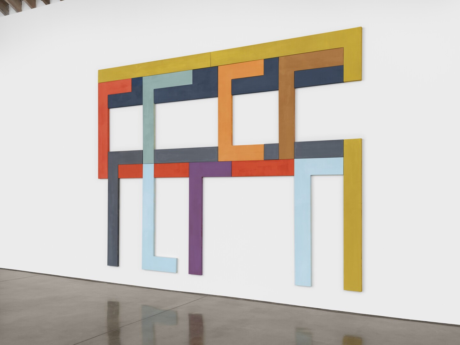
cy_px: 172
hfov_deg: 55.4
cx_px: 230
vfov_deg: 42.9
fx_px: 439
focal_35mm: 33
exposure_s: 1/100
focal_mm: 41.8
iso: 400
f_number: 10
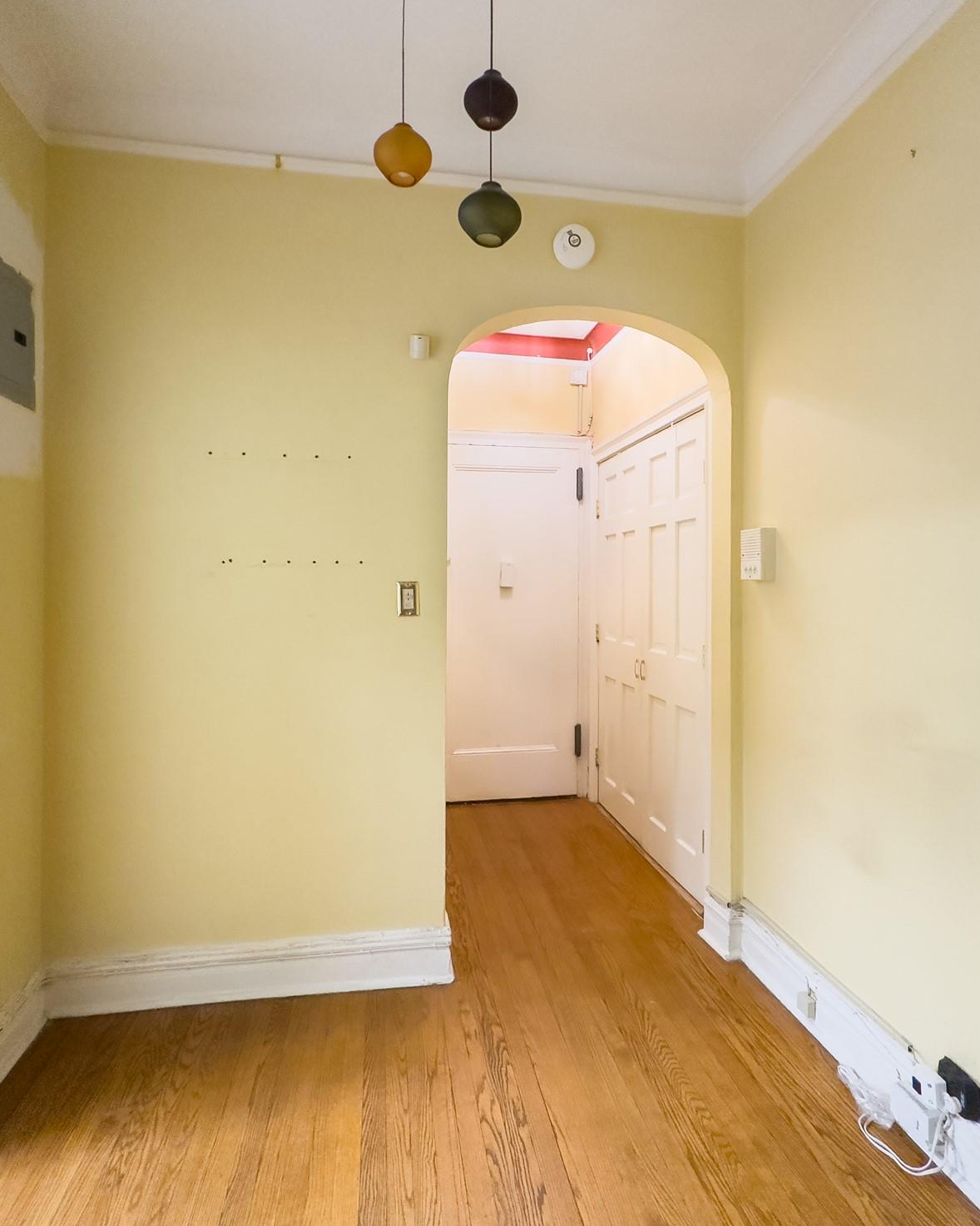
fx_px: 689
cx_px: 566
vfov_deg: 83.3
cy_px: 608
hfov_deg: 70.4
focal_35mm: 19
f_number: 2.2
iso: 400
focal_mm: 2.22
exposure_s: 1/60
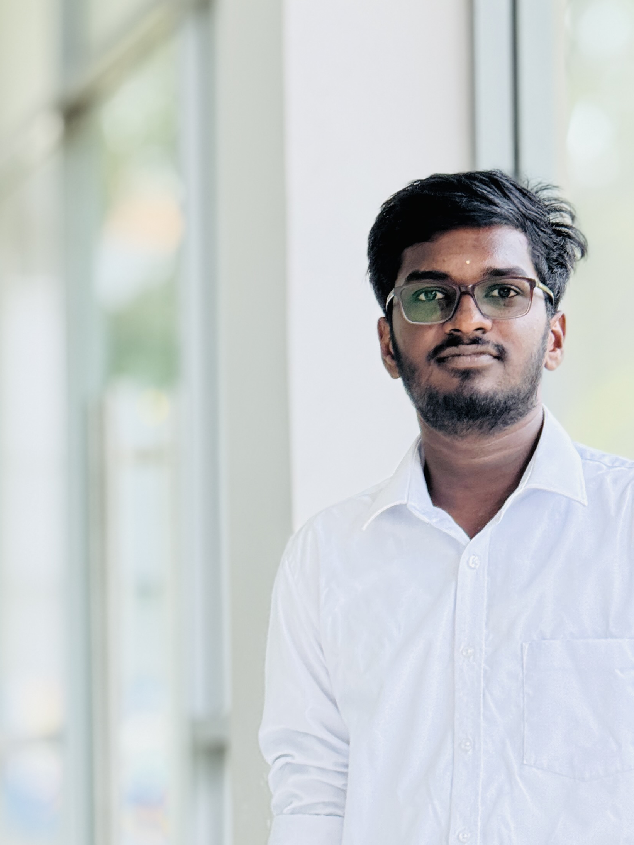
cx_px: 471
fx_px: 5396
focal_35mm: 221
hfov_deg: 6.7
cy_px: 284
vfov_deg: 8.9
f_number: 2.8
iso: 160
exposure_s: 1/99
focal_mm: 15.66
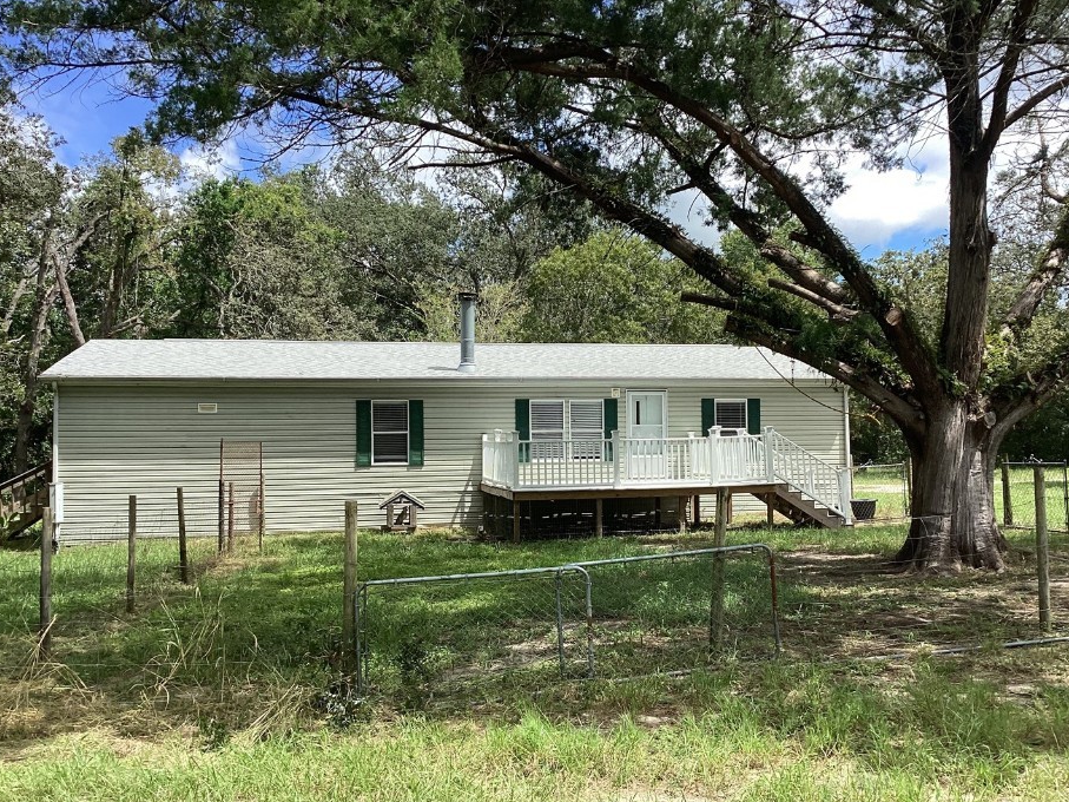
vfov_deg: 40.7
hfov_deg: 52.5
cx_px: 598
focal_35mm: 35
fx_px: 1081
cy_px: 414
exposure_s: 1/831
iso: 25
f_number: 2.4
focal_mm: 3.3
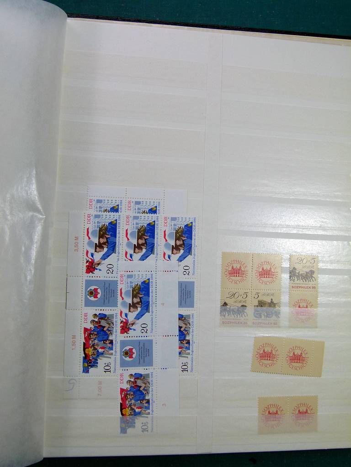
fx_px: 446
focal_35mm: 33
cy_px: 234
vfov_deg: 55.4
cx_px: 176
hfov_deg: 42.9
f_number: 4
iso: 100
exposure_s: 1/160
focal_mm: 5.9
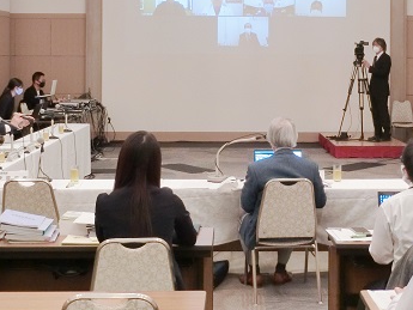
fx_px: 871
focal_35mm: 73
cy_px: 63
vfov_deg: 20.0
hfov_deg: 26.6
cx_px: 249
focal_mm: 8
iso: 640
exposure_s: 1/30
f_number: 4.4
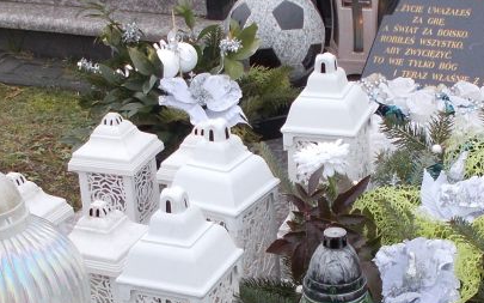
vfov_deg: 14.0
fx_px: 1227
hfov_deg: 22.3
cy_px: 233
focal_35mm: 93
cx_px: 301
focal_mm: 4.6
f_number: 3.2
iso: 80
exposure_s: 1/160
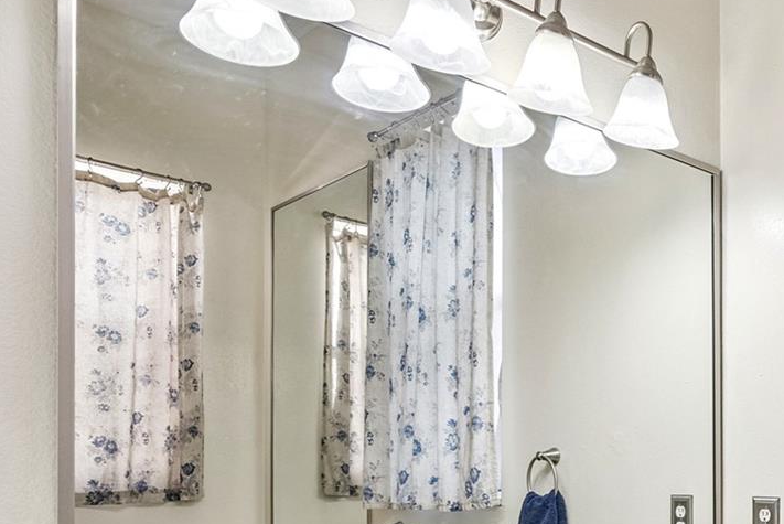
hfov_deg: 43.4
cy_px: 484
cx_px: 826
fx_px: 784
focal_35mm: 36
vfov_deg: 34.6
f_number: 9
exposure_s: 1/50
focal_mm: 16
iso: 800
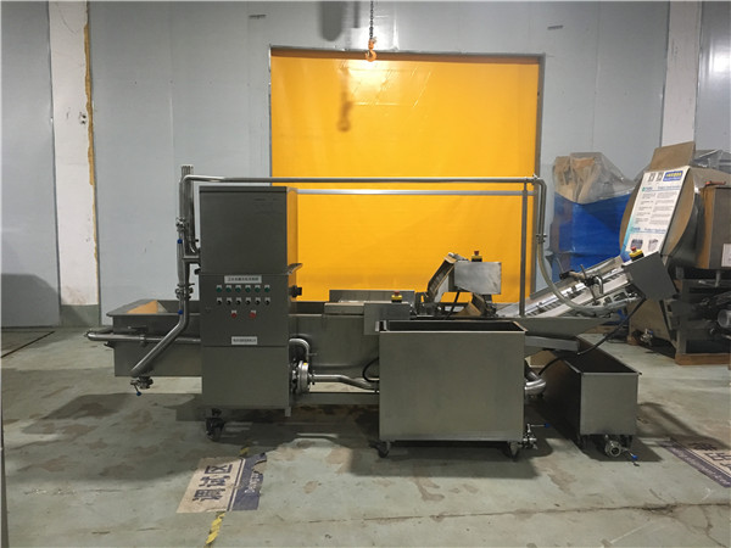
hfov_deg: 61.7
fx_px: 612
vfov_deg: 48.2
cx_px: 366
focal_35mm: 29
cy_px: 274
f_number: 2.2
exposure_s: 1/20
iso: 200
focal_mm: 4.15
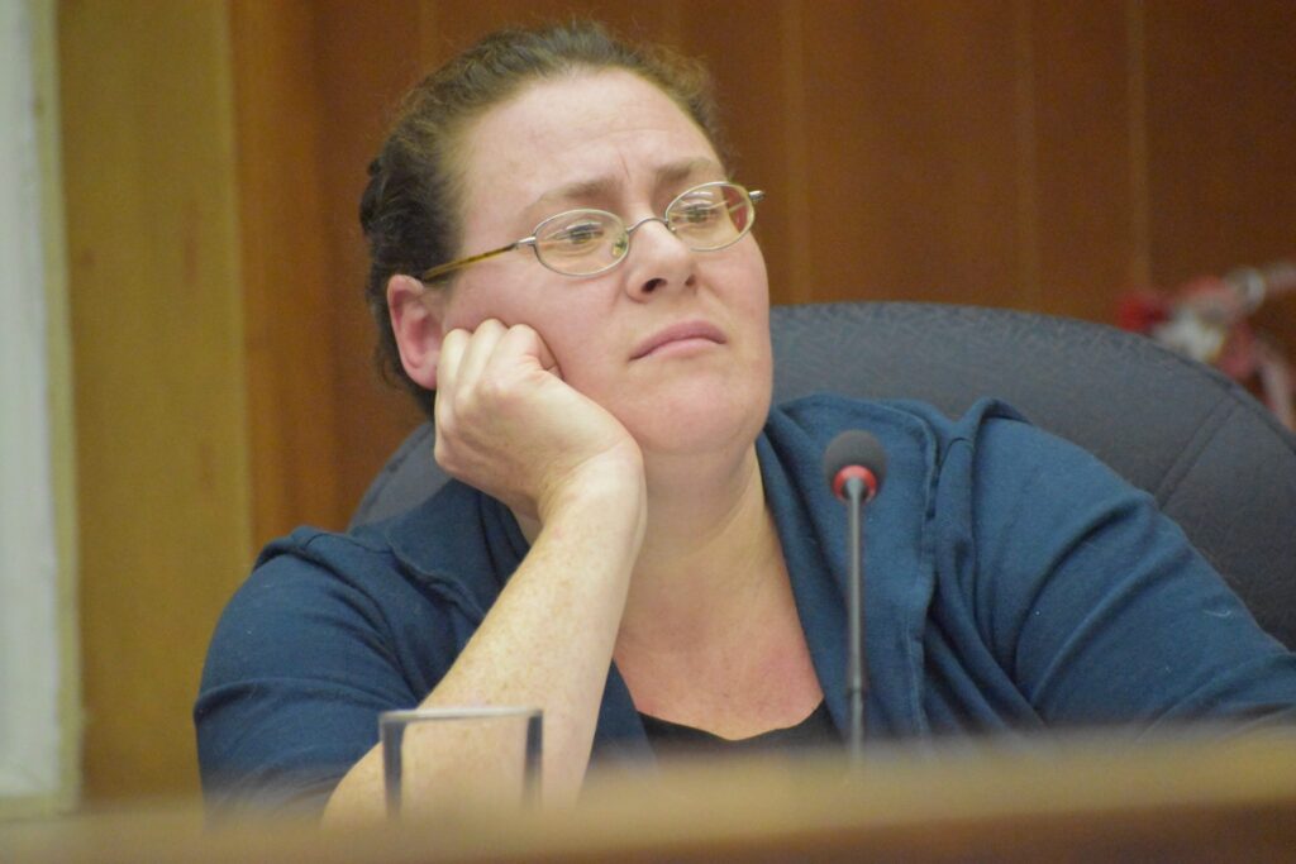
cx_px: 648
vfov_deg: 3.1
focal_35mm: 450
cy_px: 432
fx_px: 16201
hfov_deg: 4.6
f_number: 6.3
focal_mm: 300
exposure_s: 1/250
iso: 12800
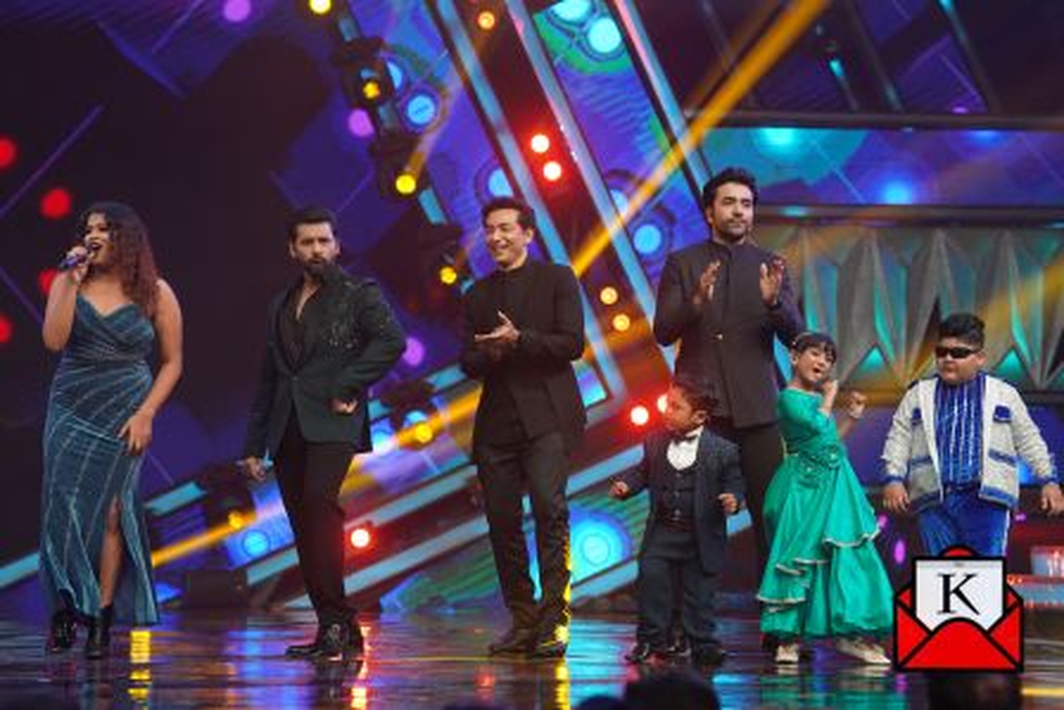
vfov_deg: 12.7
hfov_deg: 18.9
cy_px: 355
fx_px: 3193
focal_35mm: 108
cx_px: 532
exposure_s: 1/500
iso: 4000
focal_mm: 108
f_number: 3.5
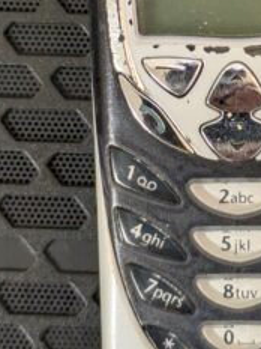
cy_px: 64
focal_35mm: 117
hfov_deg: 12.5
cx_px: 267
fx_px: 1176
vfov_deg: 16.7
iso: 1084
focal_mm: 5.43
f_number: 1.89
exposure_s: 1/120
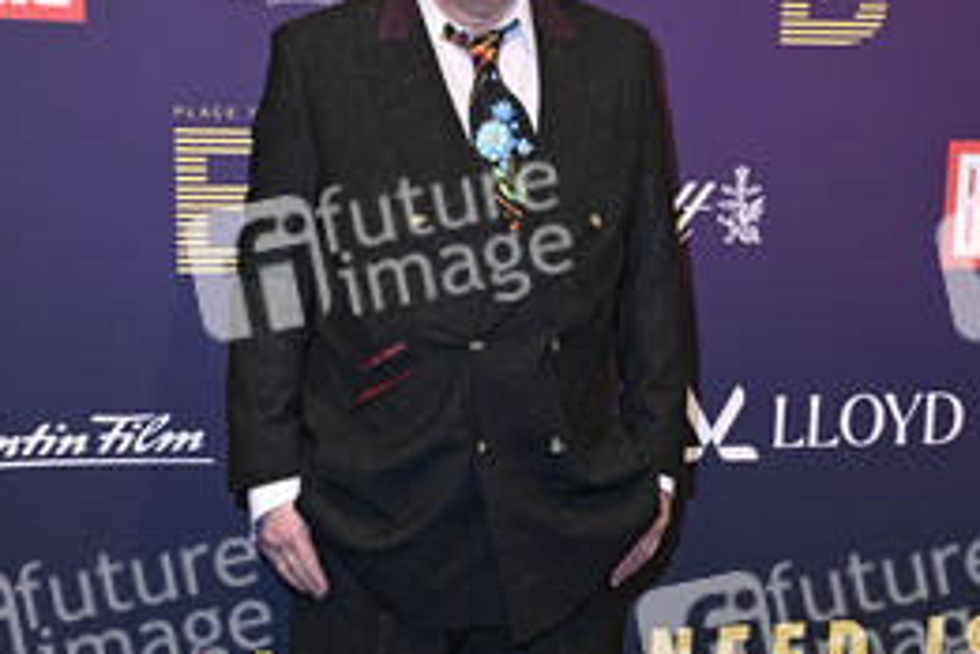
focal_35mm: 69
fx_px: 1878
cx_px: 488
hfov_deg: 29.2
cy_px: 440
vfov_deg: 19.7
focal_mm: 45
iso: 500
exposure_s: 1/250
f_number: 6.3
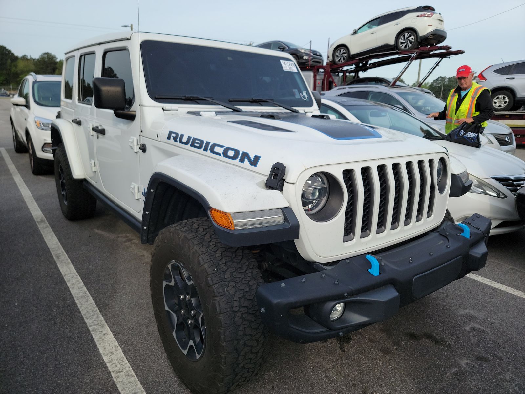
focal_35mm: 24
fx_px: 364
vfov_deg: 56.8
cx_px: 262
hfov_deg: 71.6
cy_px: 197
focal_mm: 6.7
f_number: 1.8
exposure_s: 1/486
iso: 50
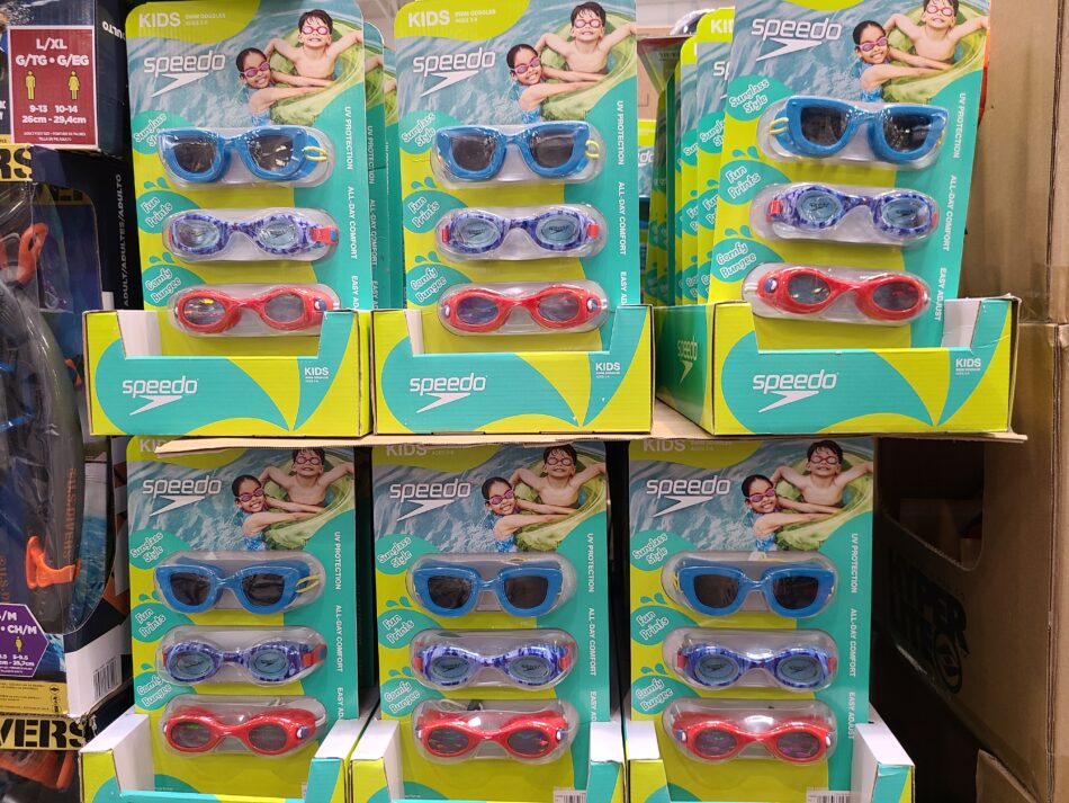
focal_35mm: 26
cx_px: 534
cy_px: 402
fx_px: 803
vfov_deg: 53.1
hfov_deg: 67.3
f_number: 1.8
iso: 125
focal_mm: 5.4
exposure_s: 1/60
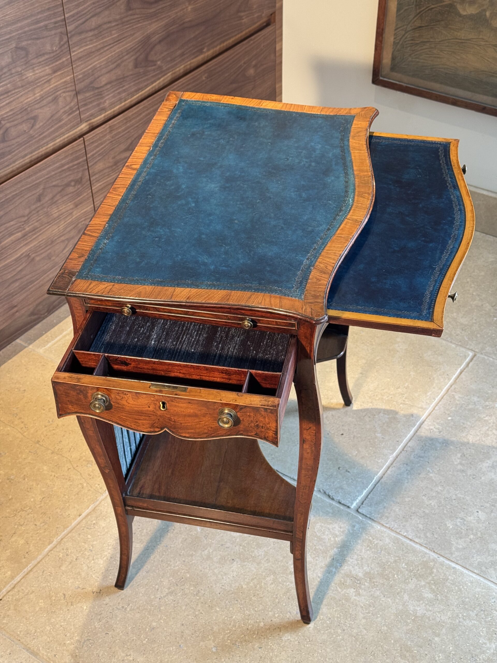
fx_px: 919
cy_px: 332
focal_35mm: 48
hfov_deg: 30.3
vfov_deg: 39.7
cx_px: 248
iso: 80
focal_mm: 6.76
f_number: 1.78
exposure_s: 1/50
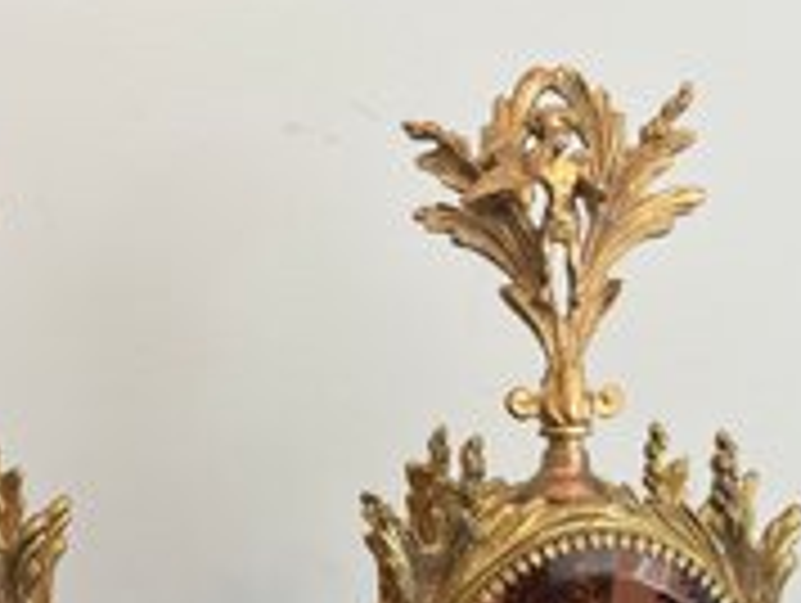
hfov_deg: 37.4
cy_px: 556
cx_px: 223
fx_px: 1159
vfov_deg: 28.0
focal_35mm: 50
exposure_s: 1/60
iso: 80
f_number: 1.6
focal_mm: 5.1
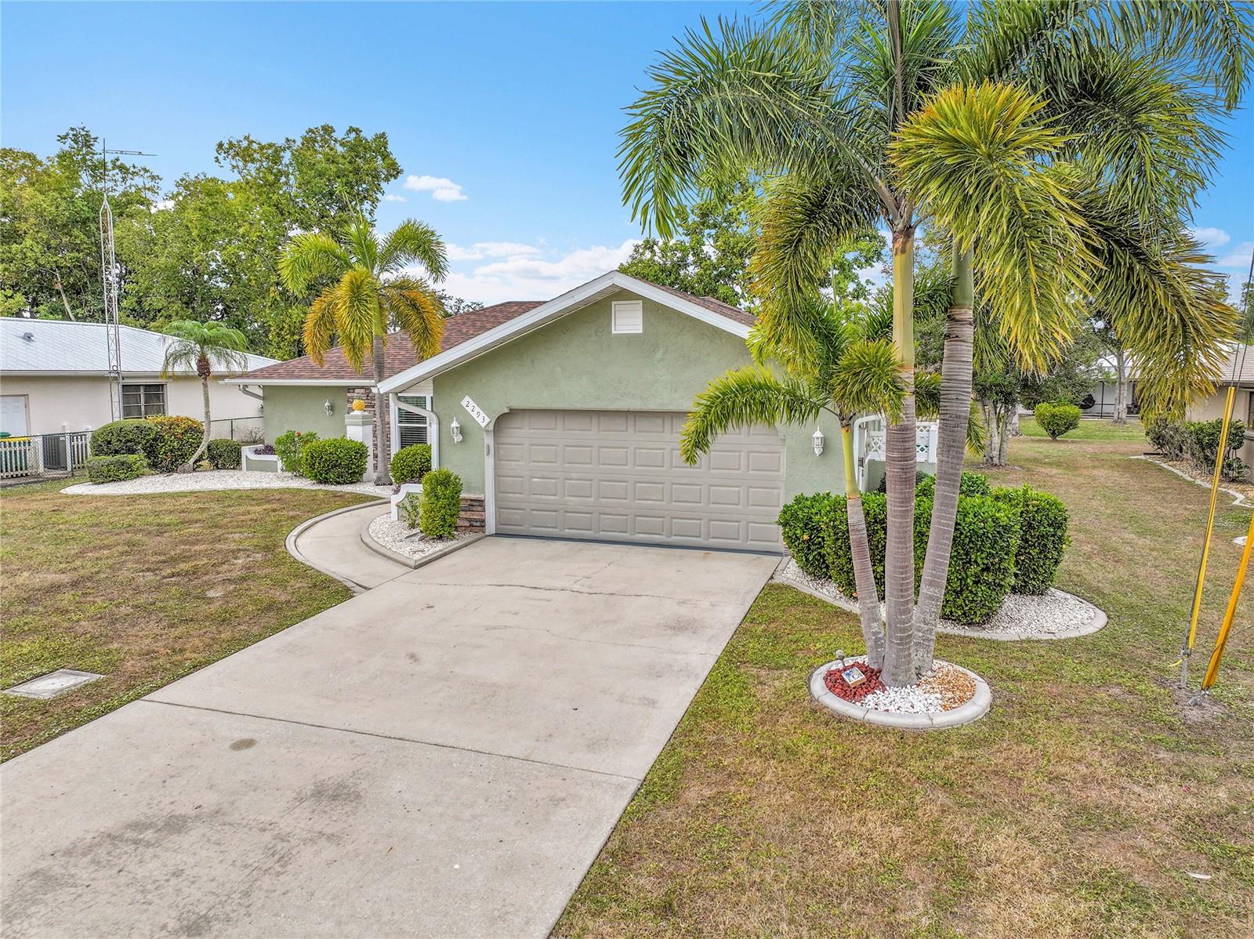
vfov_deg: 56.8
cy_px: 470
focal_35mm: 24
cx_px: 627
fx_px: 869
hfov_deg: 71.6
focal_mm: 12.29
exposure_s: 1/160
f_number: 2.8
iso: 110
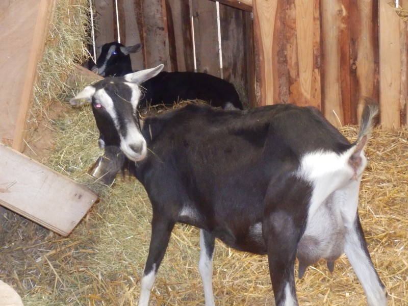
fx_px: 1308
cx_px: 204
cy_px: 153
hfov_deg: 17.7
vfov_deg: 13.3
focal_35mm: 111
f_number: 5.5
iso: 1250
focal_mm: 19.6
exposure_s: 1/50
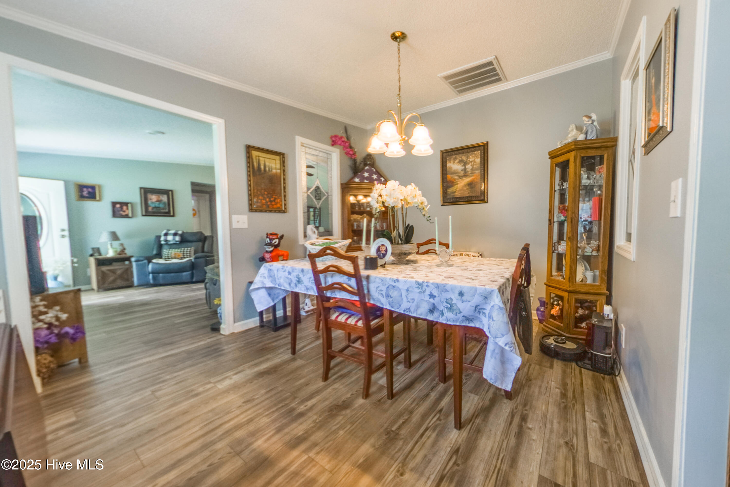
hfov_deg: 65.5
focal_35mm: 28
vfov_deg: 46.4
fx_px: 568
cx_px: 365
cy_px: 244
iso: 100
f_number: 4.5
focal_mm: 10.3
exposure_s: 1/500
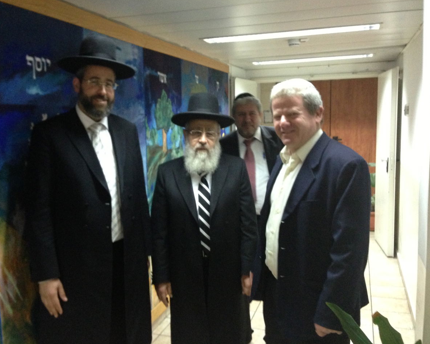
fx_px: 483
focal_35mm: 38
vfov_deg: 39.1
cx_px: 196
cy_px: 174
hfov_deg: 47.9
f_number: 2.4
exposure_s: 1/15
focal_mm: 4.13
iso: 400
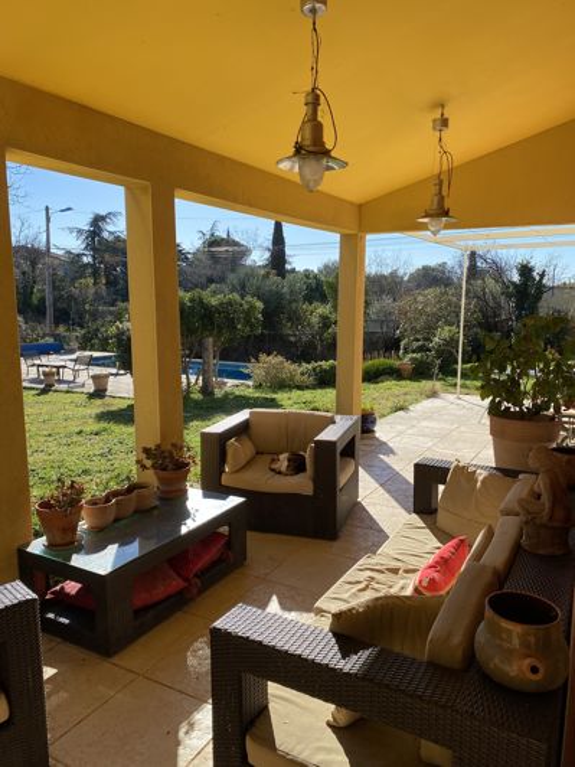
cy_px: 384
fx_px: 576
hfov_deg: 53.1
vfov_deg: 67.3
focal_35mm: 26
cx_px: 288
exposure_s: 1/1484
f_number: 1.8
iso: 32
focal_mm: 4.25
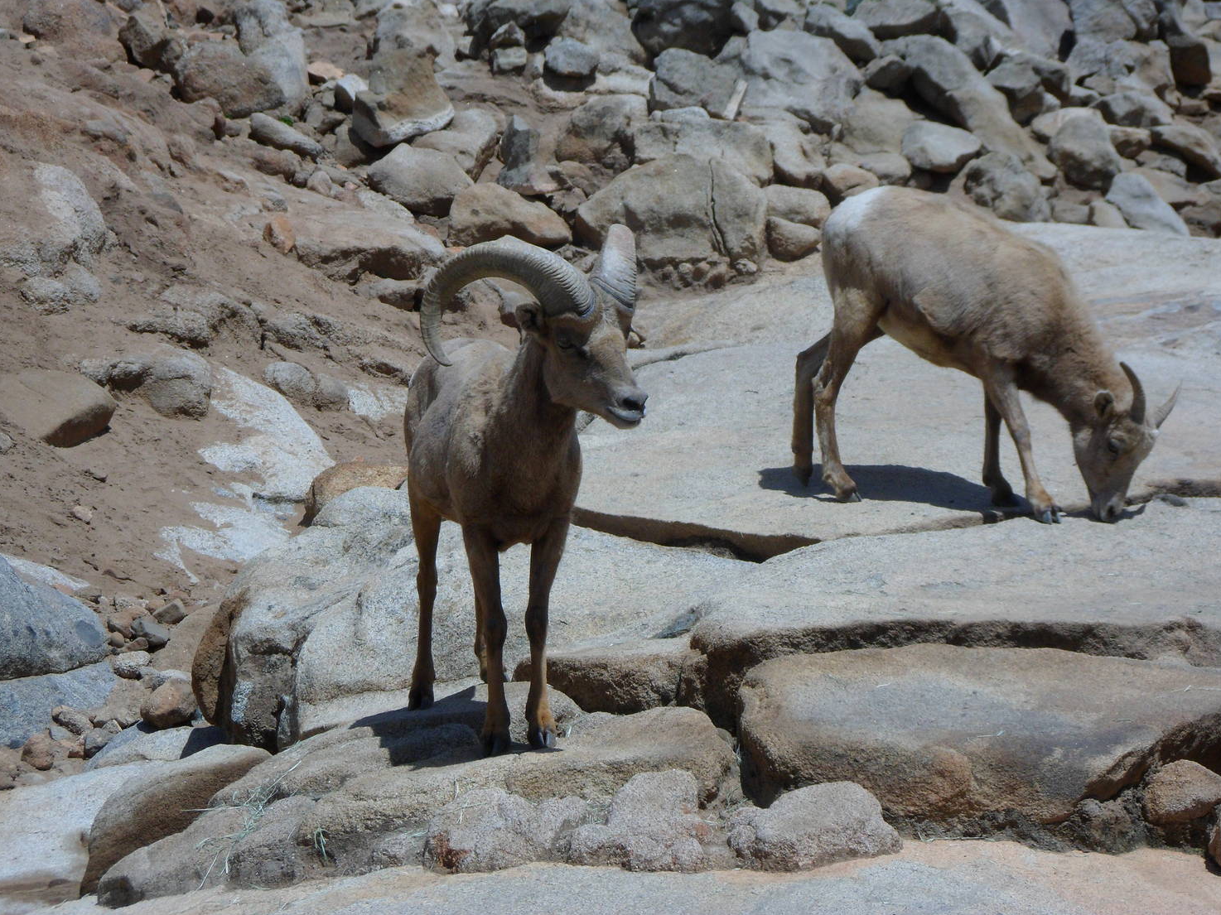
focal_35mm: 114
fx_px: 4020
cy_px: 420
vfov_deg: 13.0
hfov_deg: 17.3
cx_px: 606
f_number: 5.3
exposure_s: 1/1000
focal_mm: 17.7
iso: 80
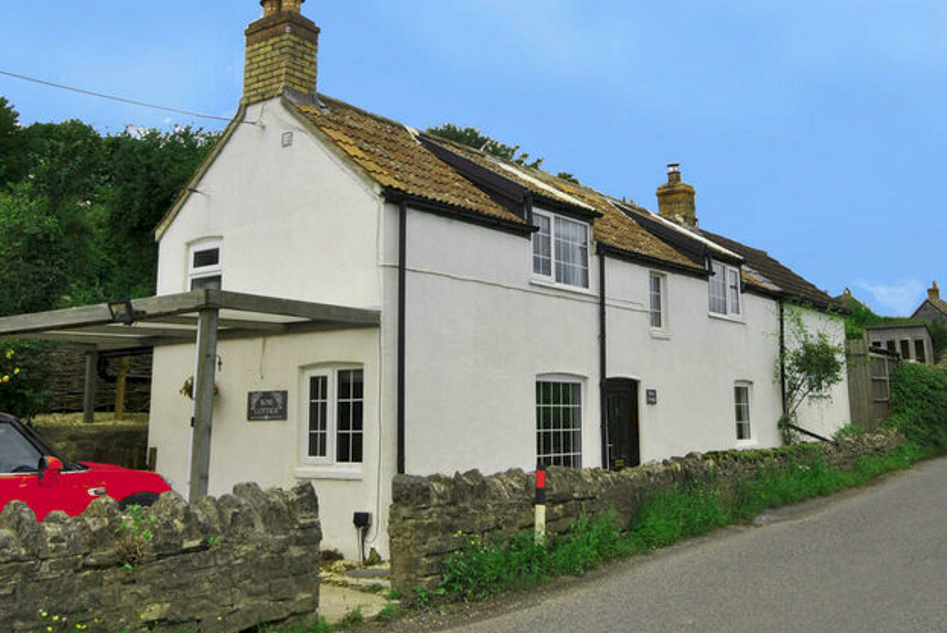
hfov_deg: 67.3
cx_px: 505
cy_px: 288
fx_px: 711
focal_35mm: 27
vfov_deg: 48.0
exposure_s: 1/200
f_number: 7.1
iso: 100
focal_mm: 16
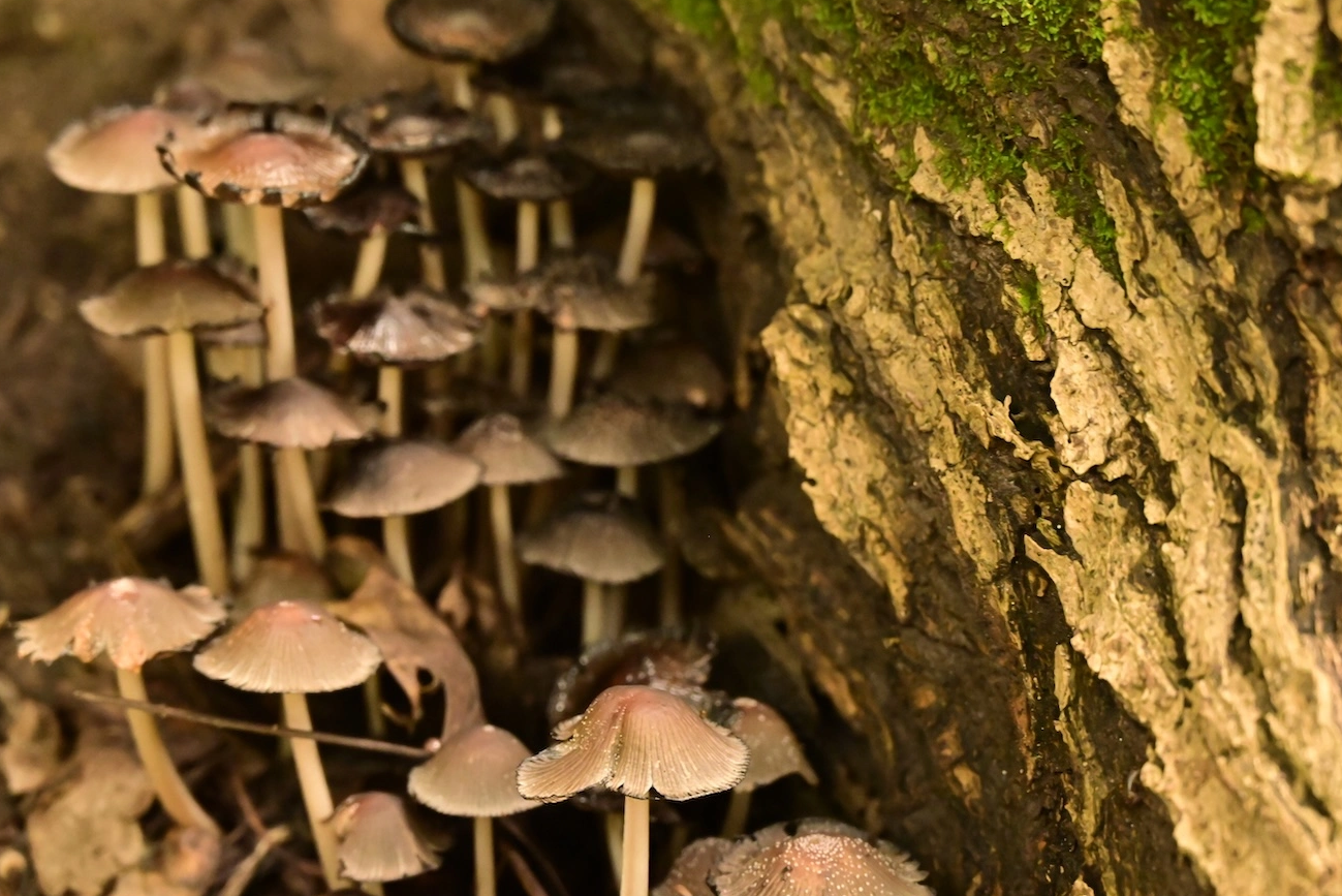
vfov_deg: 10.8
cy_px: 419
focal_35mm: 127
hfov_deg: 16.1
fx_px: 4736
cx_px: 689
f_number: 6.3
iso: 8000
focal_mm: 110
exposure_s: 1/80
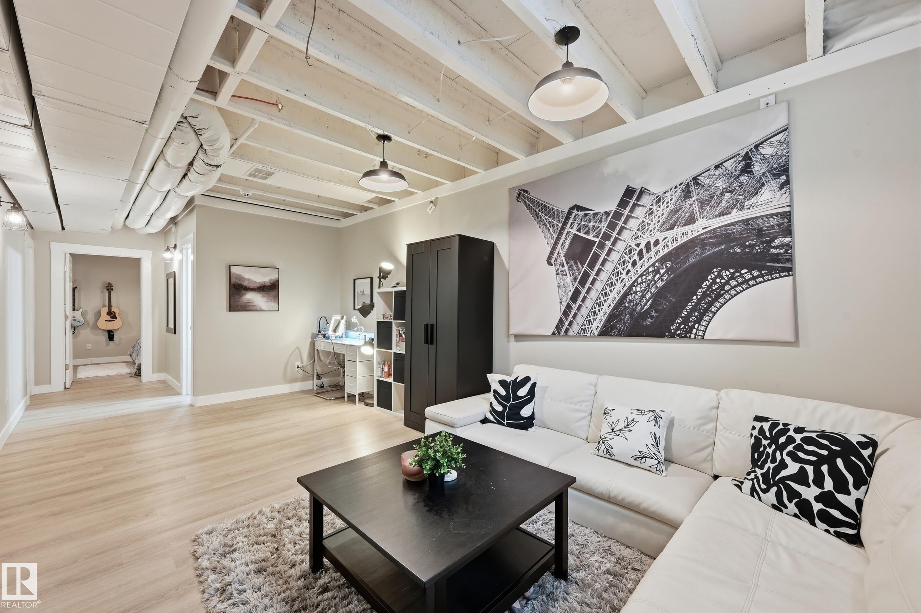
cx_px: 460
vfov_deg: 81.1
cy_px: 306
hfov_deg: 104.3
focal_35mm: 14
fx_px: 358
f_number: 8
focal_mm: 14
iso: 100
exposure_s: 1/3.33
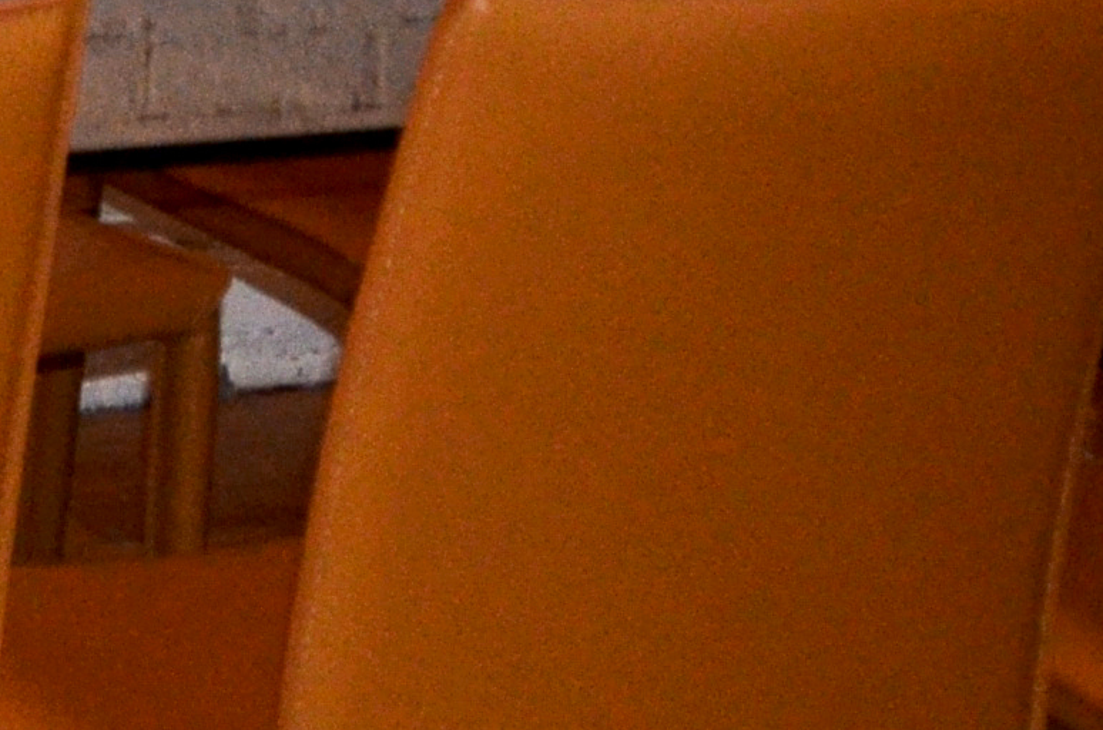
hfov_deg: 10.9
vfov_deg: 7.3
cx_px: -1150
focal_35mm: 172
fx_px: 5257
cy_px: -1239
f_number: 3.5
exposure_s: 1/60
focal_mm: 18
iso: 800
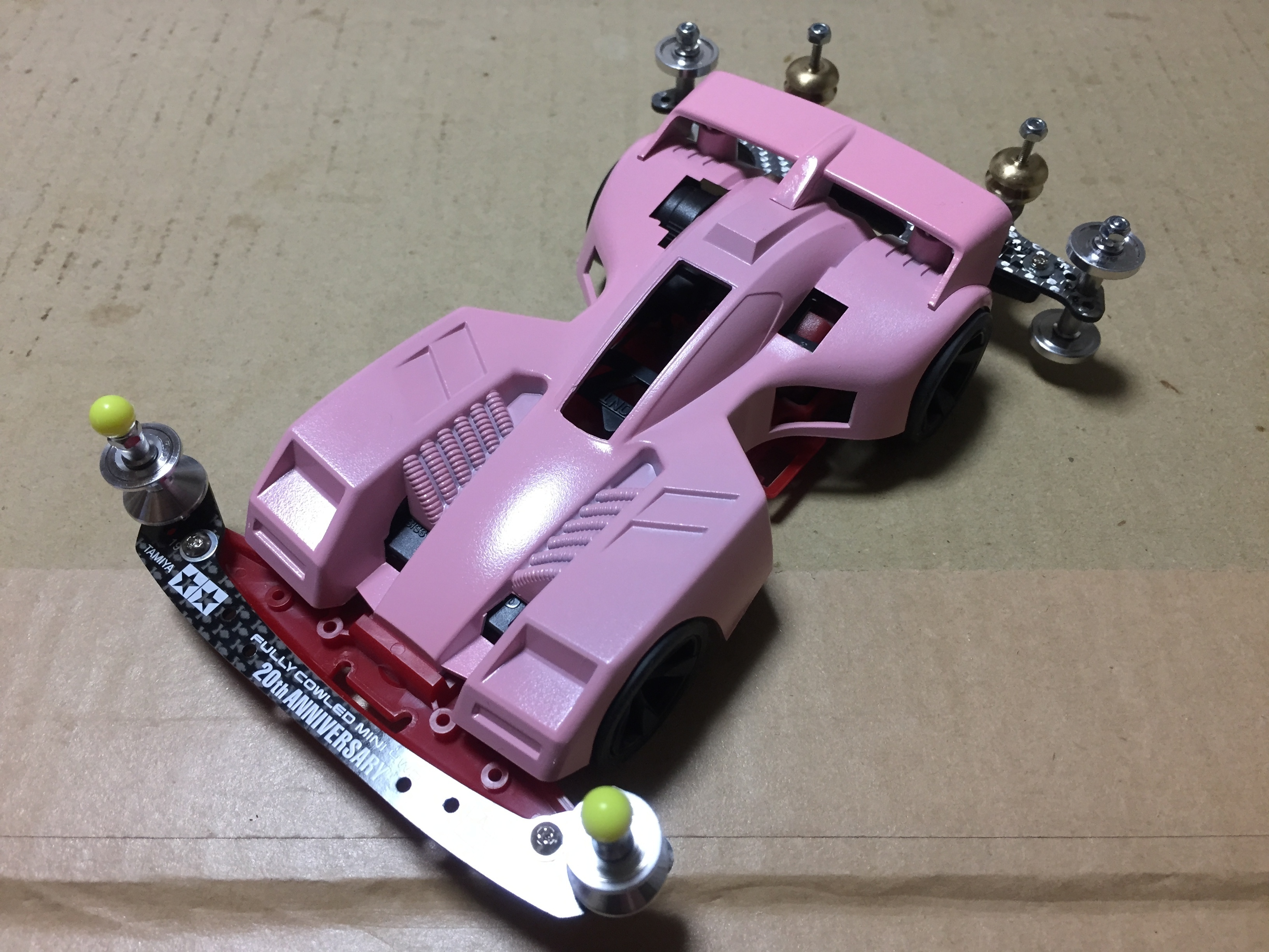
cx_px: 634
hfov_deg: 61.7
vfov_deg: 48.2
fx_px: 1063
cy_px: 476
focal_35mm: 29
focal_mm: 4.15
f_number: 2.2
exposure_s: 1/33
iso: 160
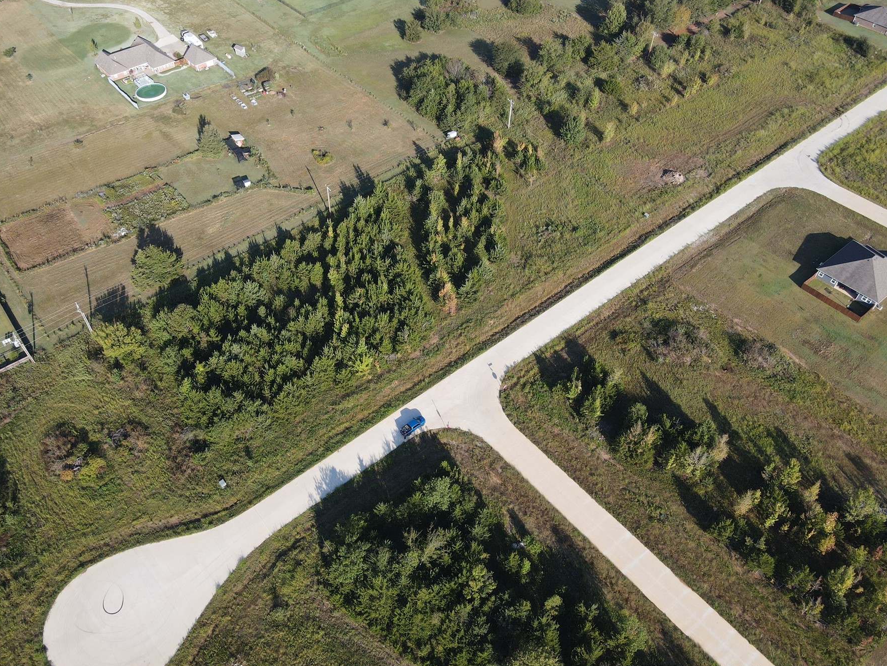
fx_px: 666
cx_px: 410
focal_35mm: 26
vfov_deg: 53.1
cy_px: 335
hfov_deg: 67.2
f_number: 2.8
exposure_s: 1/320
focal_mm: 4.5
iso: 100
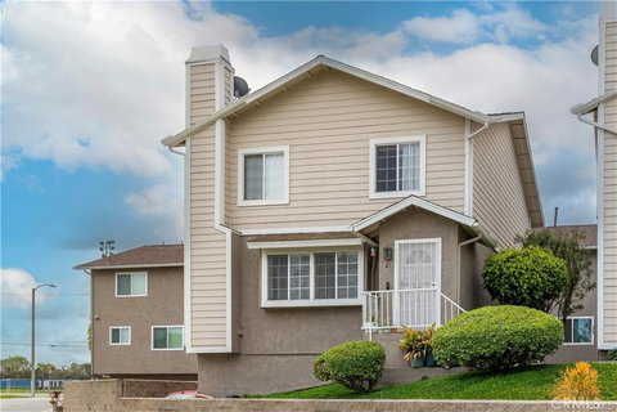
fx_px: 583
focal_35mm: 34
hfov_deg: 55.8
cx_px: 308
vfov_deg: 38.9
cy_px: 206
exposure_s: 1/640
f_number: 4.5
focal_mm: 23
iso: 125
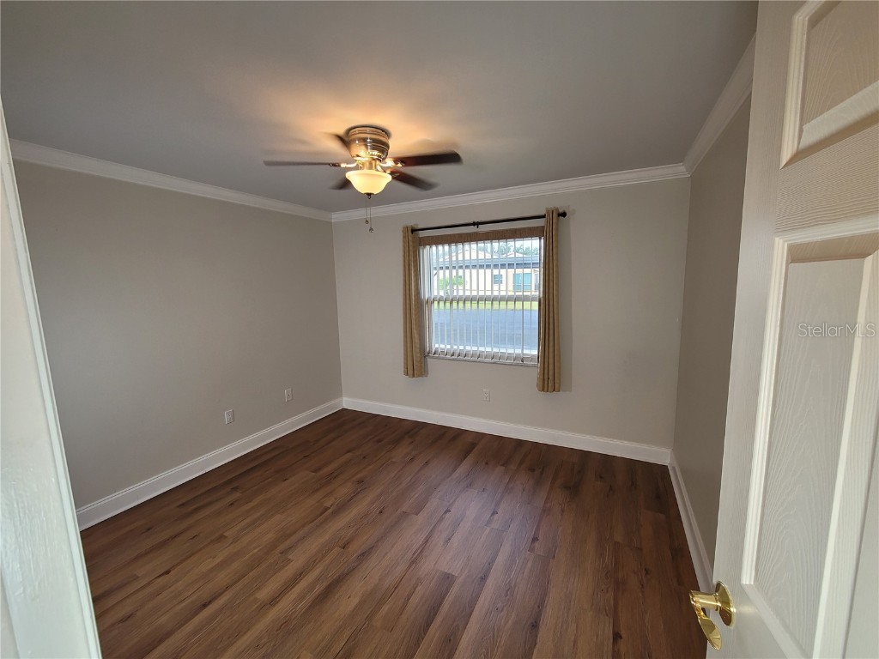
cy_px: 330
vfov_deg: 89.9
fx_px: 330
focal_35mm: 13
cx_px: 440
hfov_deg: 106.2
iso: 100
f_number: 2.2
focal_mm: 2.2
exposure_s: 1/60
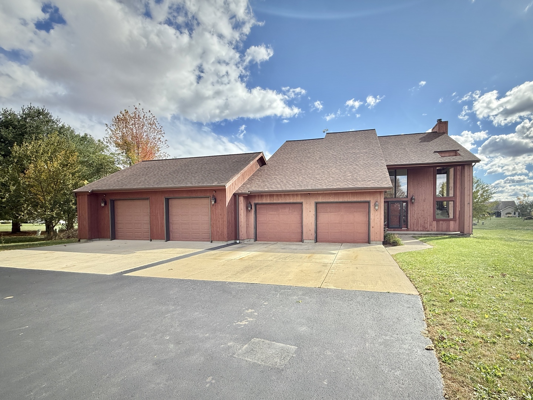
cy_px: 200
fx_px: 216
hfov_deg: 102.1
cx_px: 266
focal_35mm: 14
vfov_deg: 85.7
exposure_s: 1/701
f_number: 2.2
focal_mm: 2.22
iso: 64
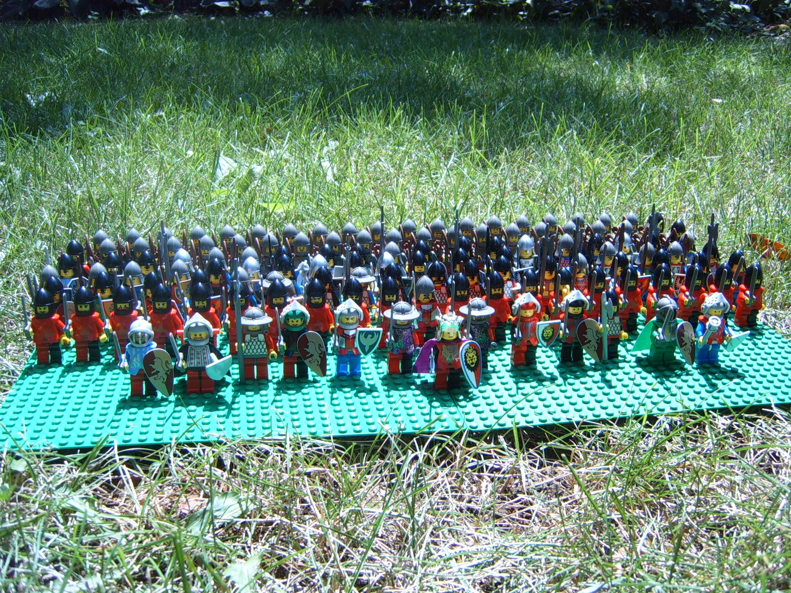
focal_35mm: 37
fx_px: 845
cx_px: 396
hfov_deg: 50.1
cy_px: 296
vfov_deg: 38.7
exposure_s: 1/350
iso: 63
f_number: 2.9
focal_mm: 6.2
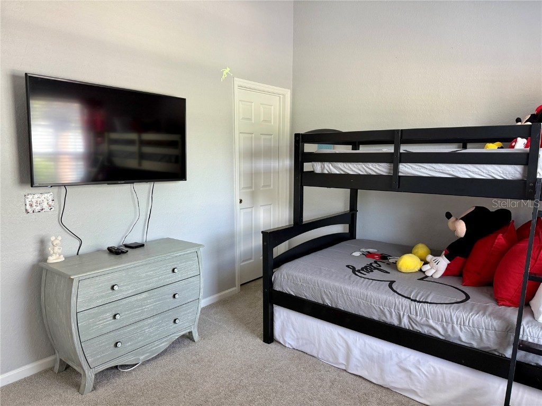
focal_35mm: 24
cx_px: 271
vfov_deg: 56.8
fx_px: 376
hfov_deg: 71.6
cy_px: 203
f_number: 1.78
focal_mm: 6.76
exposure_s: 1/64
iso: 200
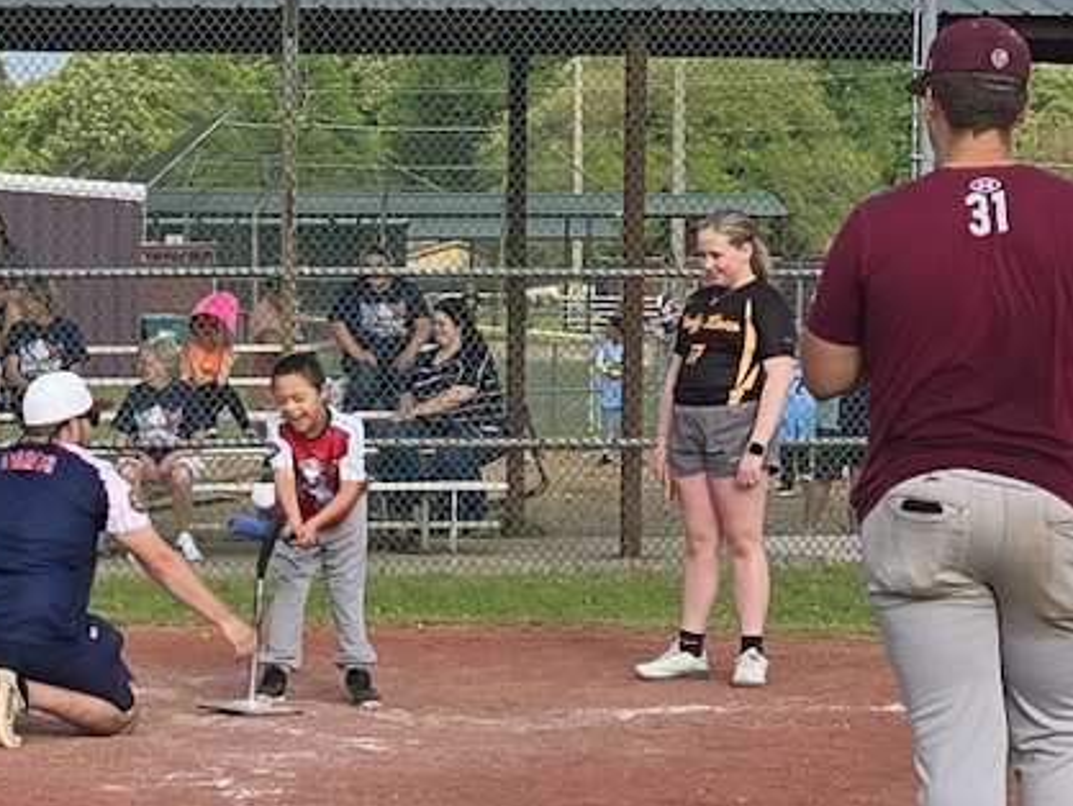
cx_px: 347
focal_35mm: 55
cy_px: 580
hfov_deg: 34.6
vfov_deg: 26.3
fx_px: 1706
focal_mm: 5.4
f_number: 1.8
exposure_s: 1/1304
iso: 25
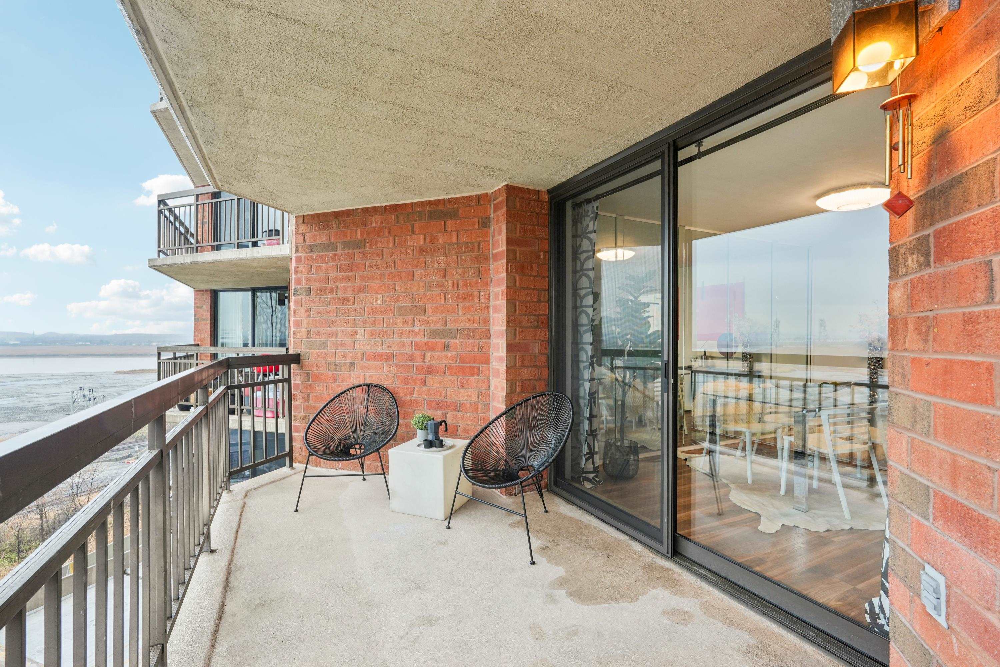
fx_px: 458
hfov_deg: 95.0
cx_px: 500
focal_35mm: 16
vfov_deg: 72.1
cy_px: 334
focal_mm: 16.5
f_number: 10
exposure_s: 1/10
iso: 400
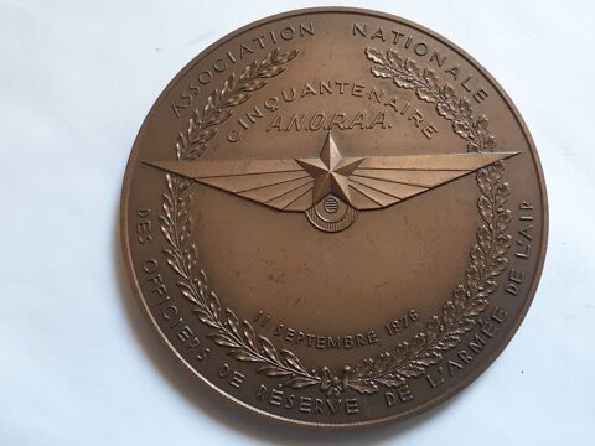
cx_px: 298
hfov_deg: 67.3
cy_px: 223
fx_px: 447
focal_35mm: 26
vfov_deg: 53.1
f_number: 2.4
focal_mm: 4.3
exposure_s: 1/30
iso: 250
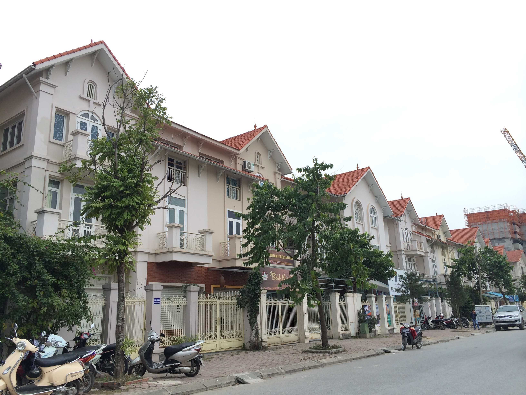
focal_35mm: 30
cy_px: 198
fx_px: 456
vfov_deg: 46.8
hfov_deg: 60.0
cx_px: 263
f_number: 2.2
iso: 32
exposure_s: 1/183
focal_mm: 4.12
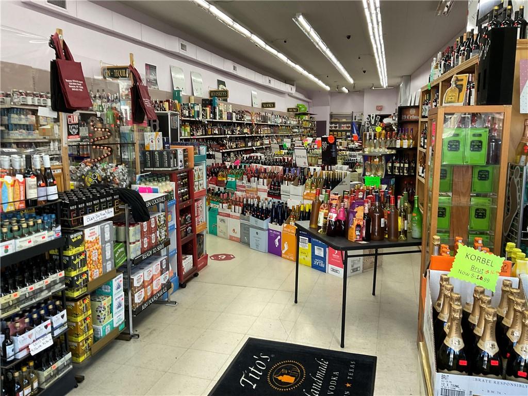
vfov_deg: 48.2
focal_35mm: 29
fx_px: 442
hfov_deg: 61.7
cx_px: 264
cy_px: 198
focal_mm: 3
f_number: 1.8
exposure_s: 1/60
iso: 80
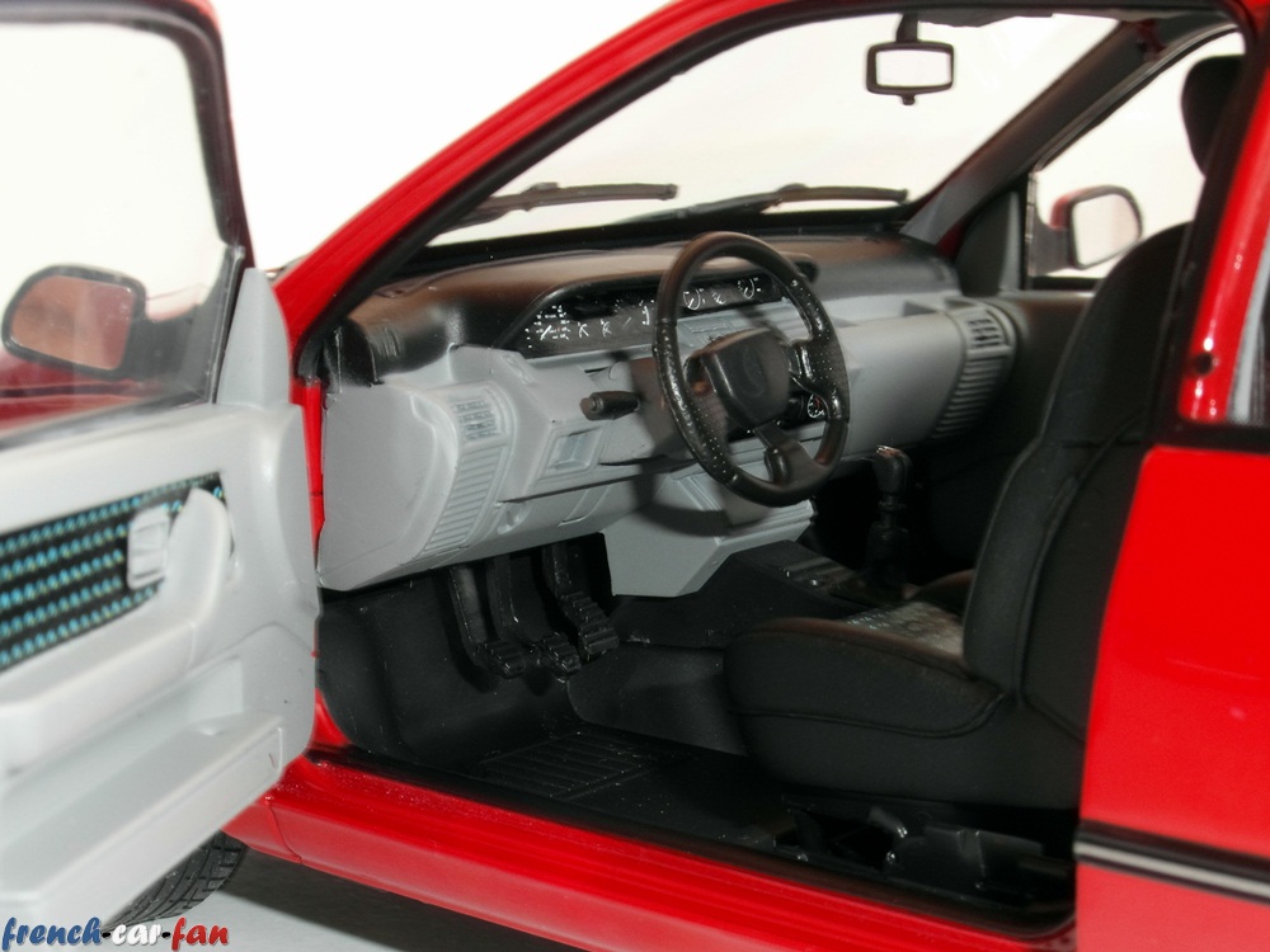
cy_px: 476
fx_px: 2678
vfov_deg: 20.2
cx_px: 635
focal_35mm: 73
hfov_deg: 26.7
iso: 100
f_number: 7.6
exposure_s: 1
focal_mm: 11.9
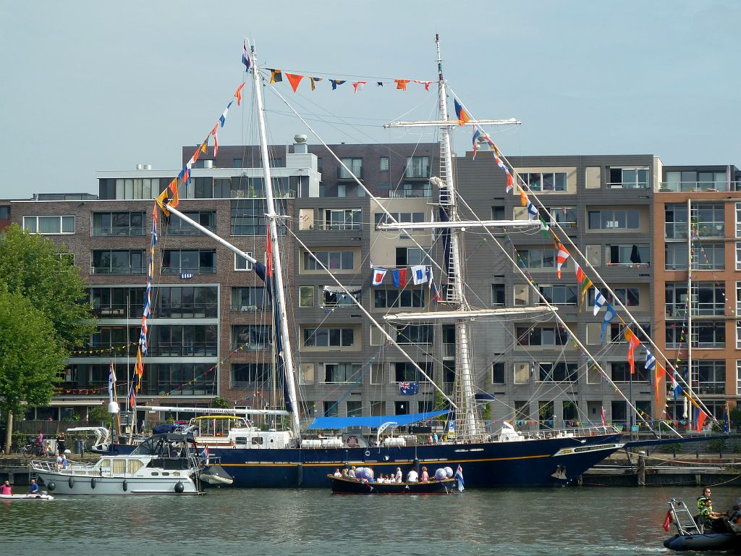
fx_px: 3147
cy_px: 278
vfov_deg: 10.1
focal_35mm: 147
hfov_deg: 13.4
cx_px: 370
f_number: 4.5
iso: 80
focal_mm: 24.1
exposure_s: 1/400
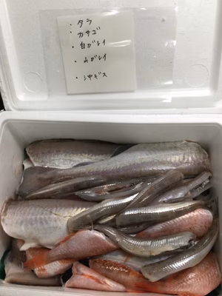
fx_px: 265
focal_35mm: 31
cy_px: 148
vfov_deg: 58.4
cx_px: 111
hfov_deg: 45.4
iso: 40
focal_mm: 3.3
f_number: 2.4
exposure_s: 1/30
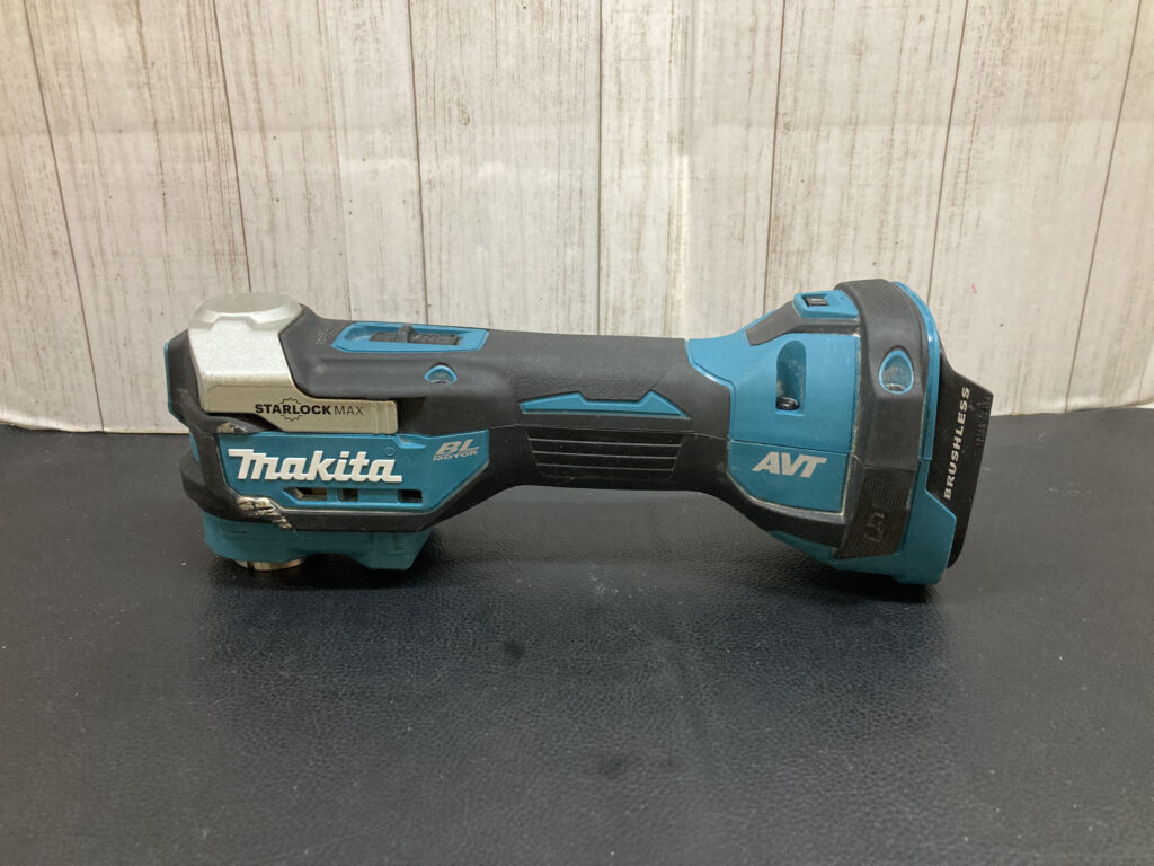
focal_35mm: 28
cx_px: 577
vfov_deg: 49.7
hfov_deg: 63.4
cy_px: 433
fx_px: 933
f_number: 1.8
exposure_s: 1/33
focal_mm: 3.99
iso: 250
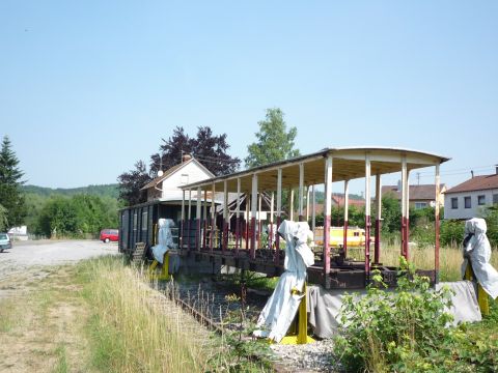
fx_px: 575
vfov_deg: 36.0
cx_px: 249
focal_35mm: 40
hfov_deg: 46.8
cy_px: 186
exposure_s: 1/400
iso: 100
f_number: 4
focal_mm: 5.2
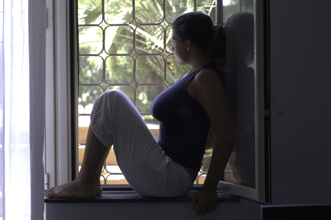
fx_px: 1240
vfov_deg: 10.1
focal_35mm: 135
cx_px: 166
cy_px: 110
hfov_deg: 15.2
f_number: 4
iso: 200
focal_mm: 90
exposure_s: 1/80
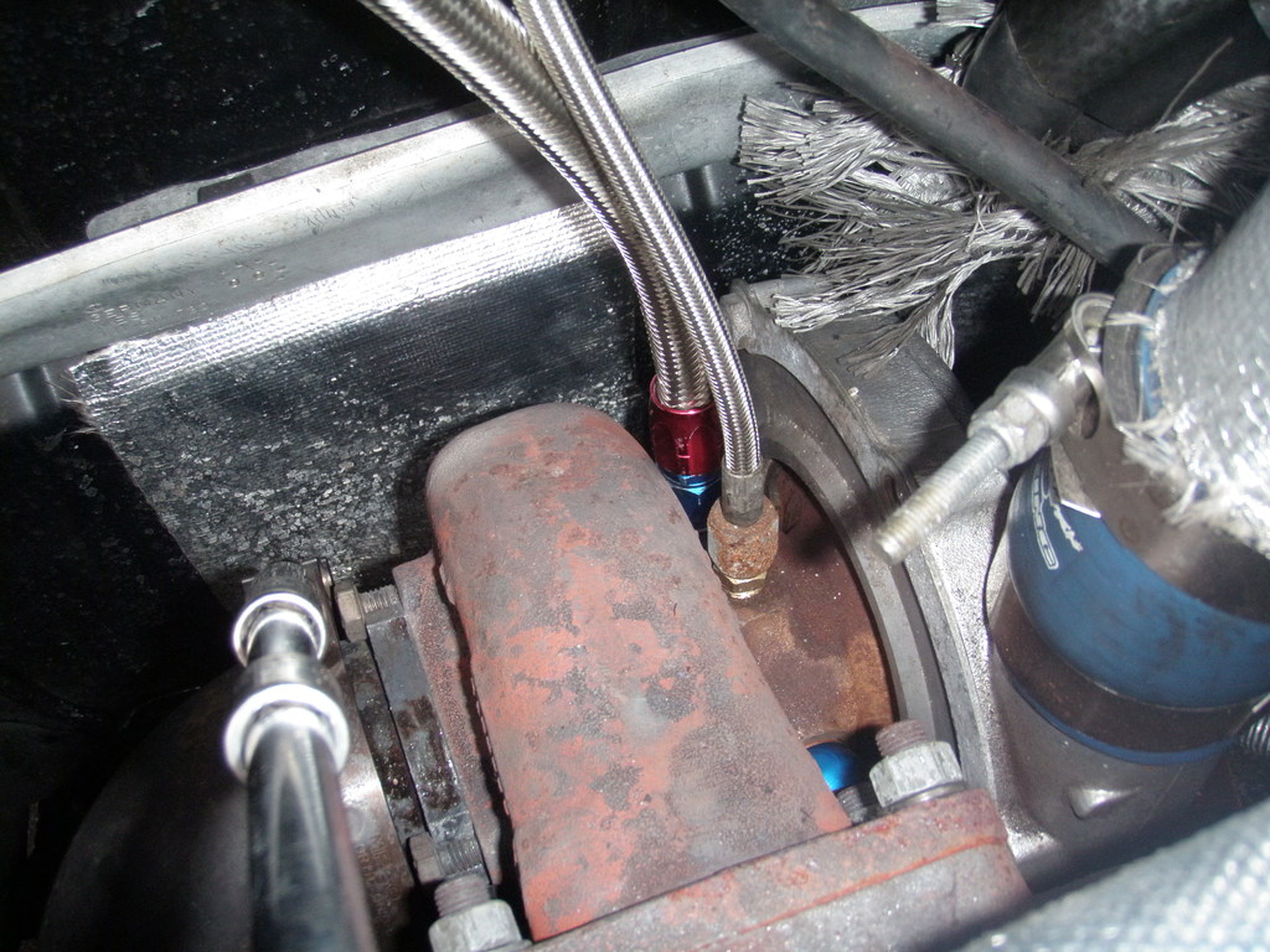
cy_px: 476
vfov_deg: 37.7
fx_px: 1394
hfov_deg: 49.0
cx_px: 635
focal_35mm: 38
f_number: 3.5
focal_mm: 6.7
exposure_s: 1/250
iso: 250
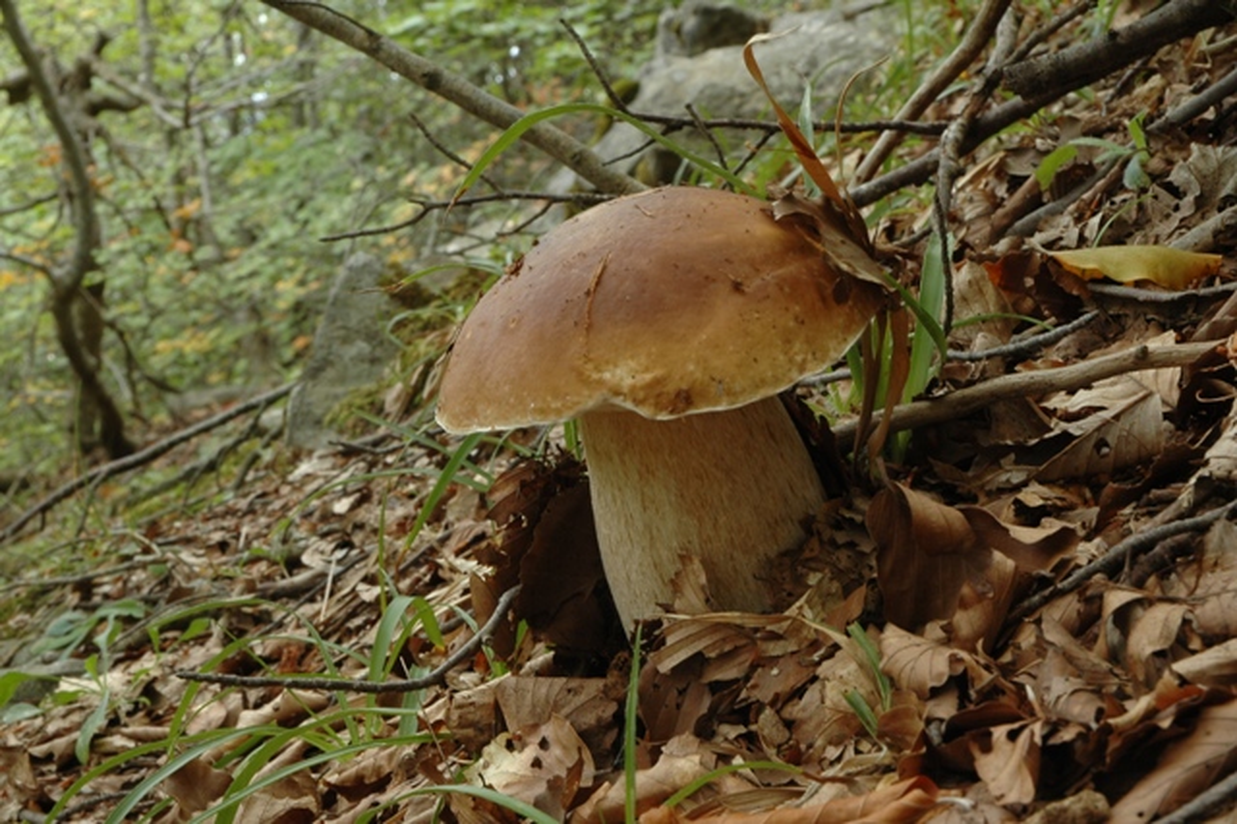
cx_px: 618
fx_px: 2370
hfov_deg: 29.3
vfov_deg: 19.7
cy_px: 412
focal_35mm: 69
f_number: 18
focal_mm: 46
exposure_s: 1/3
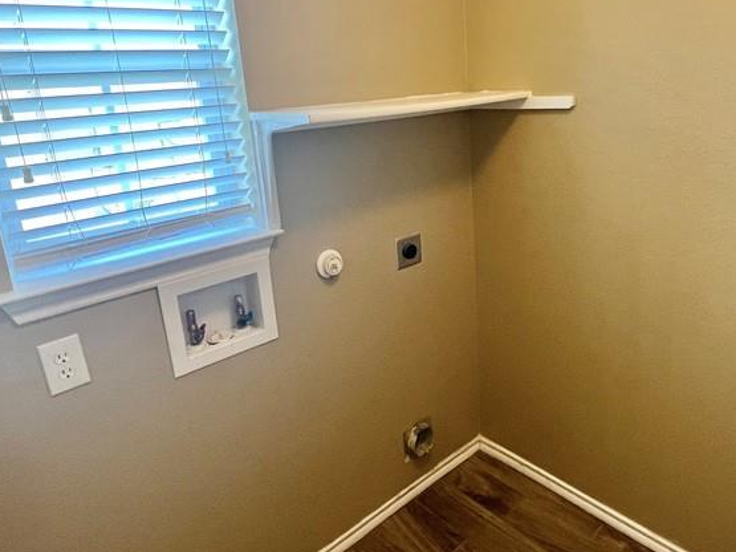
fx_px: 510
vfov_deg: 56.3
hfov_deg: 71.1
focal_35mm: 24
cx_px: 427
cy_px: 219
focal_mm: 1.57
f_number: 1.8
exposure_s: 1/60
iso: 200
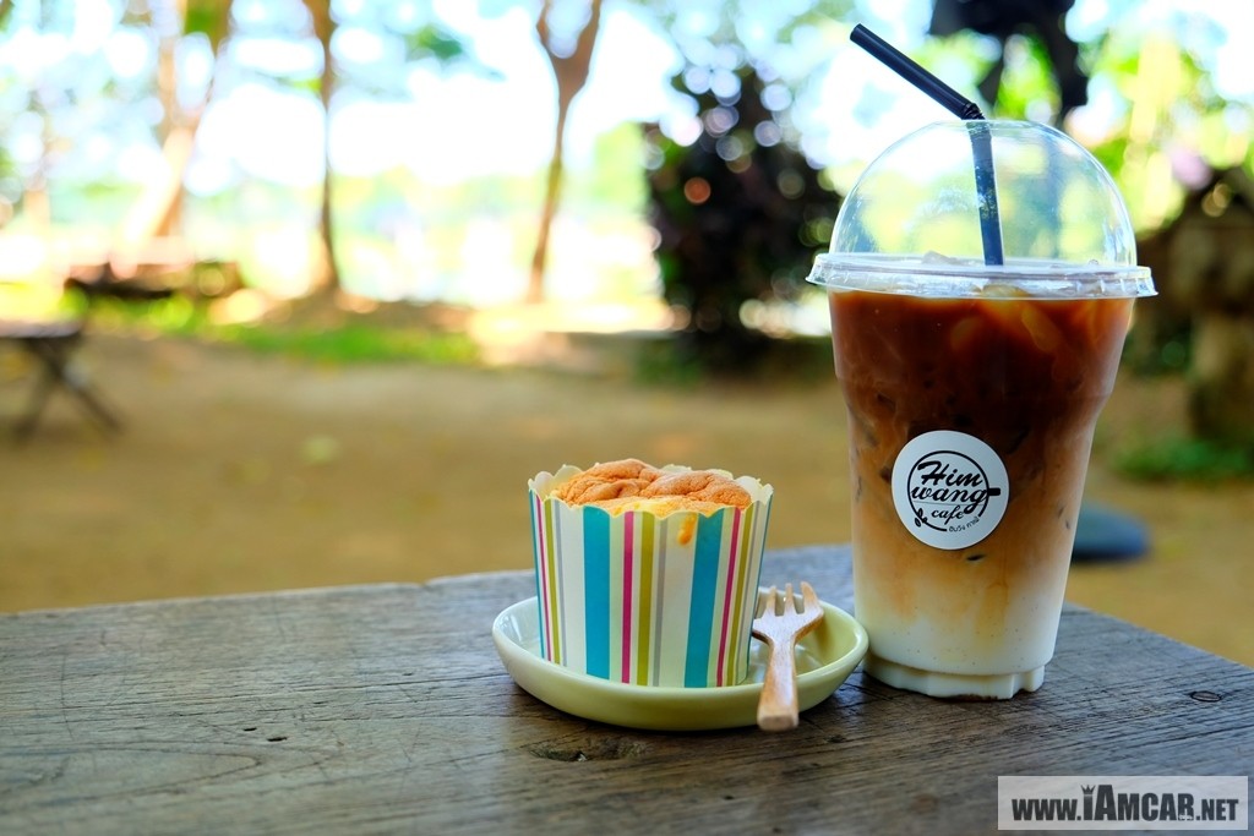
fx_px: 1393
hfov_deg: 48.5
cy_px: 418
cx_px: 627
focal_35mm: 40
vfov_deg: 33.4
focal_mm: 26.5
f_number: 3.2
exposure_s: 1/110
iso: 400
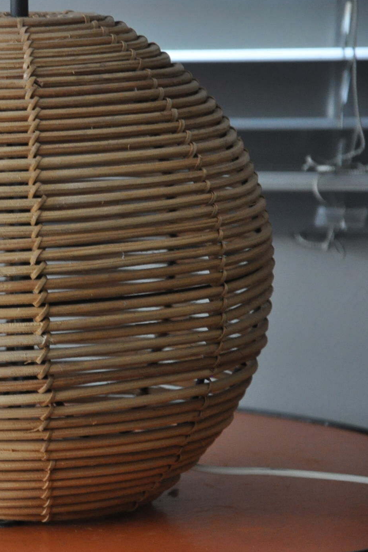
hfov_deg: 6.4
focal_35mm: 212
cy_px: 276
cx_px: -34
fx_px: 3251
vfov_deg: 9.7
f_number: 5.6
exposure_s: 1/15
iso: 1600
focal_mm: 92
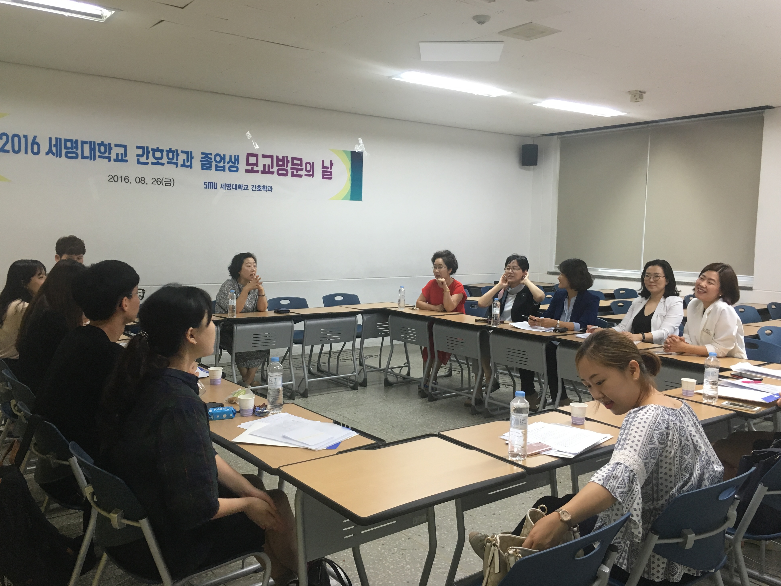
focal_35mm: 30
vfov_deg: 46.8
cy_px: 291
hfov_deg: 60.0
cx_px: 389
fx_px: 677
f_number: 2.2
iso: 80
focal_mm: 4.15
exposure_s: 1/30
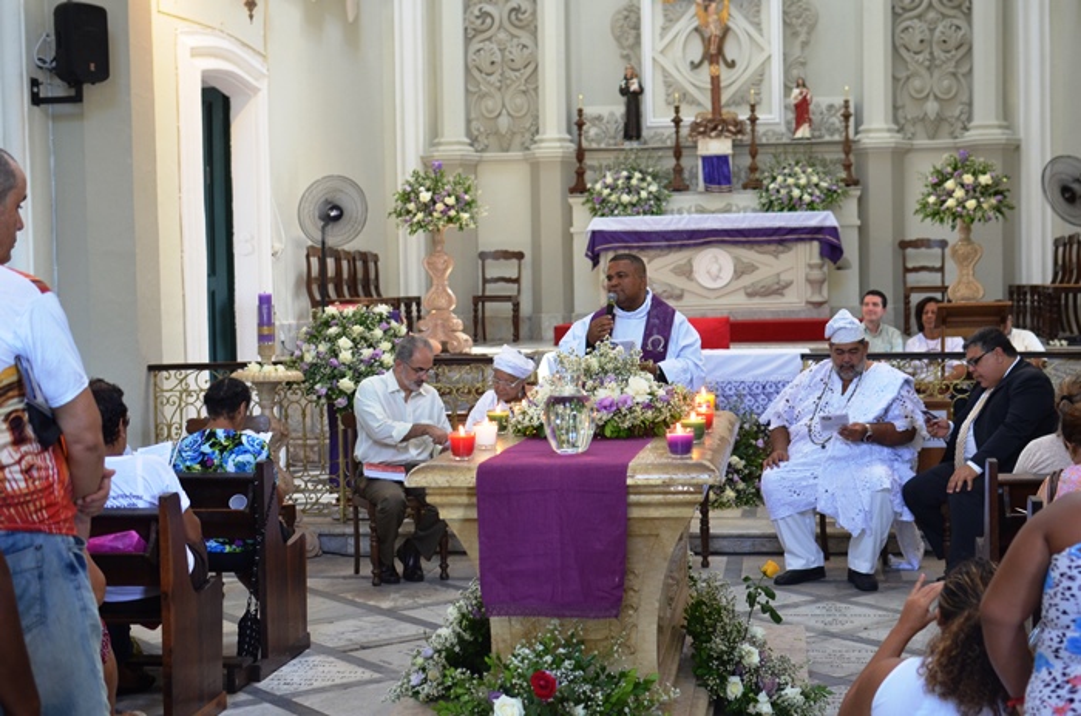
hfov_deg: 37.9
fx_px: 1574
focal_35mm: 52
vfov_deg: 25.7
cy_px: 358
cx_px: 540
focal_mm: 35
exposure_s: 1/50
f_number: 3.5
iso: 800
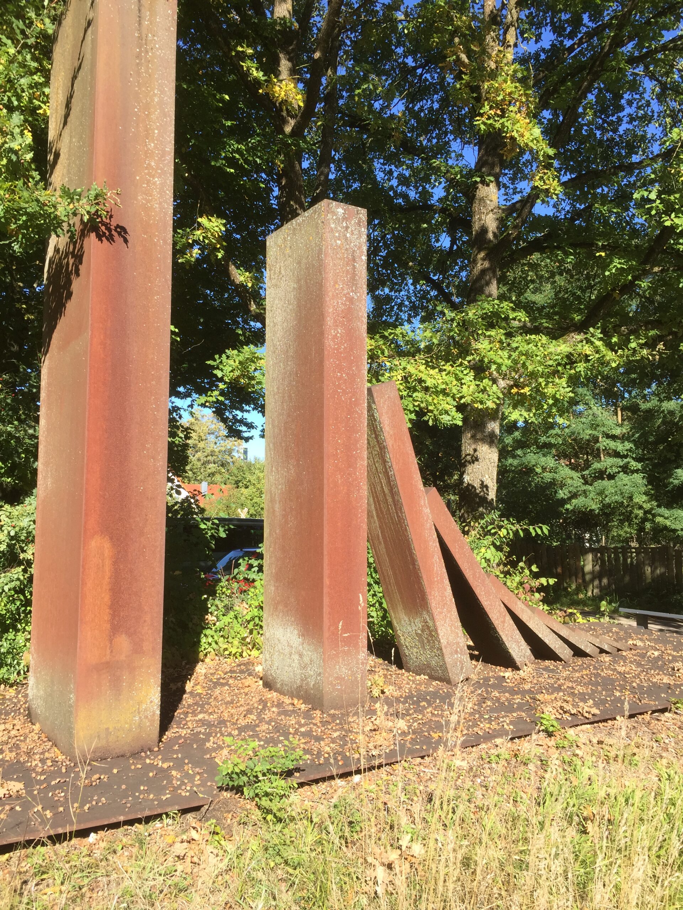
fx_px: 763
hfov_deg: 48.2
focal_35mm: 29
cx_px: 342
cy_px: 455
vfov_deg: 61.7
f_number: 2.2
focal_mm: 4.15
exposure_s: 1/682
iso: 32
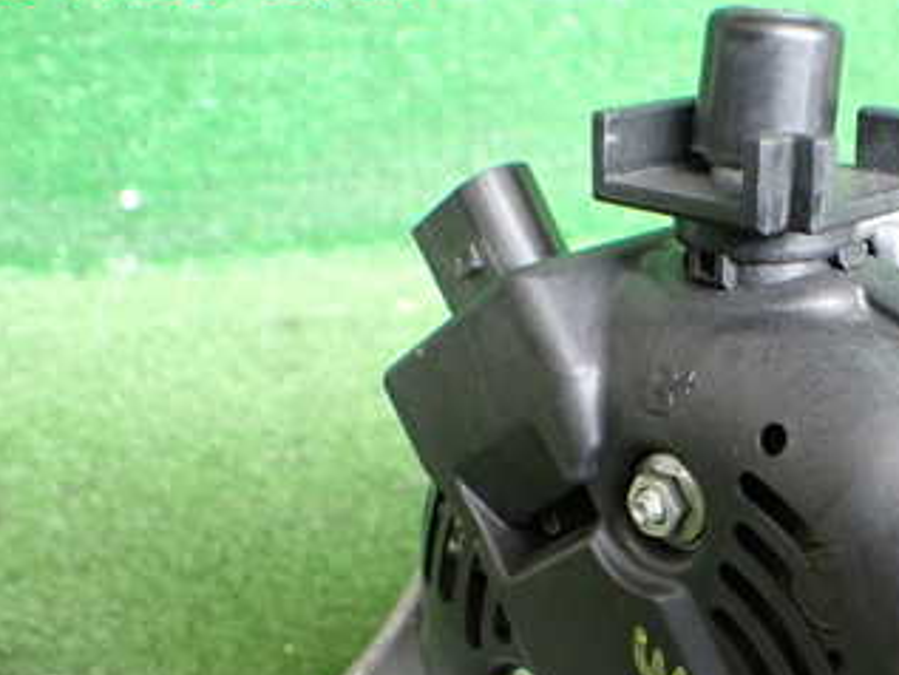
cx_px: 749
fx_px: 1377
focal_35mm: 53
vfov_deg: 26.8
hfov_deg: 34.8
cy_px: 579
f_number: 2.2
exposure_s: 1/30
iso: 320
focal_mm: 5.05
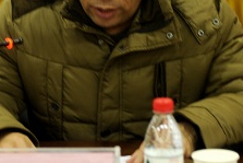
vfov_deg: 9.8
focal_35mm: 139
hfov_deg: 14.7
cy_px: 21
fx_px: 939
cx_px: 122
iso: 1000
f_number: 2.8
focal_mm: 56
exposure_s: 1/25
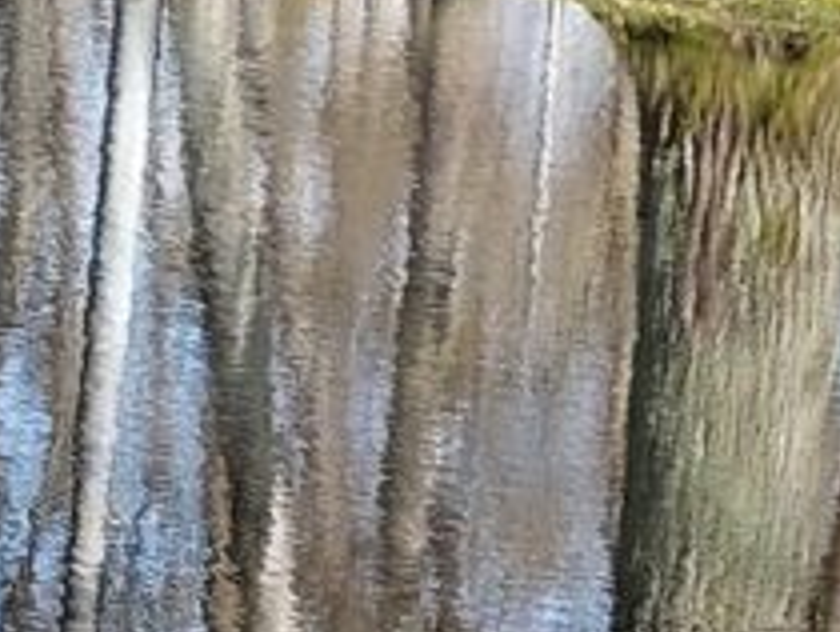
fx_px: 2842
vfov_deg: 12.6
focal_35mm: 117
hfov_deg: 16.6
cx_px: 756
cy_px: 584
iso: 25
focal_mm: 5.23
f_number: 1.8
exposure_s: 1/184
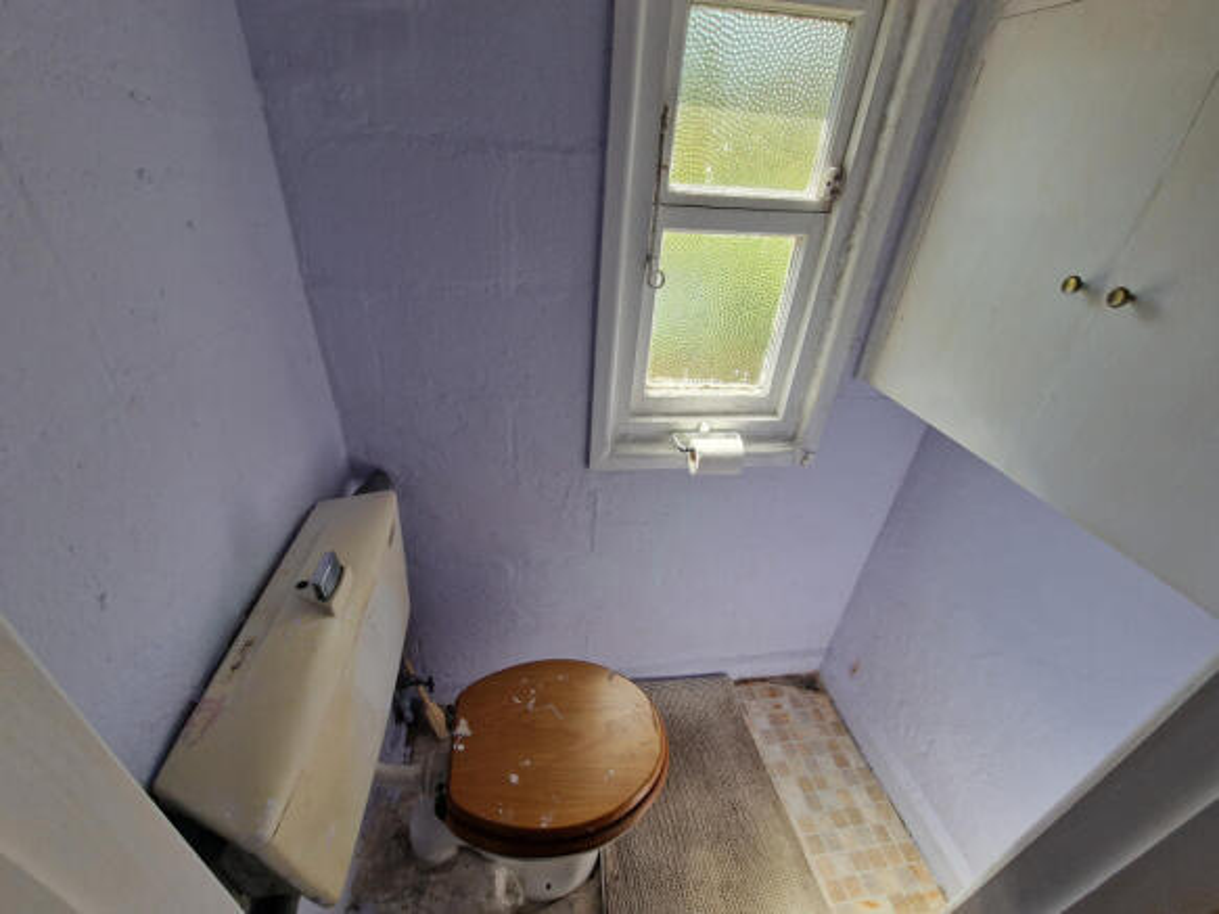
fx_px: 458
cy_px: 457
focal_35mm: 13
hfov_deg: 106.2
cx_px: 610
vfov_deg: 89.9
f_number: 2.2
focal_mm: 2.2
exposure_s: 1/263
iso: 50
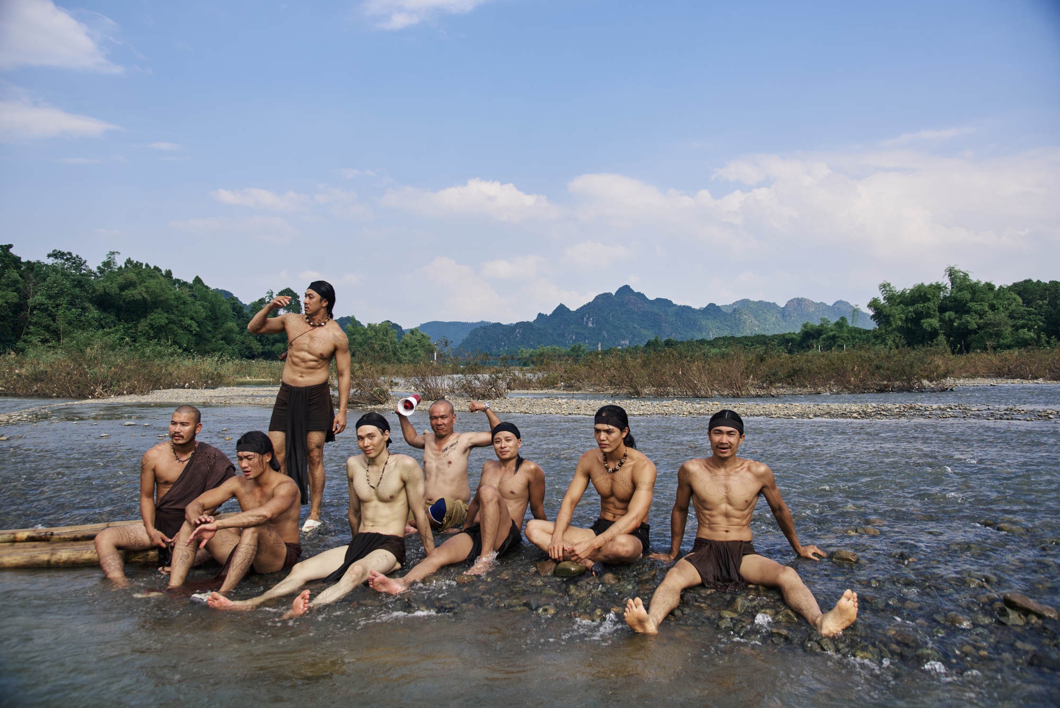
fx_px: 795
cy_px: 354
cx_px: 530
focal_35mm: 27
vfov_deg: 48.0
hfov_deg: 67.4
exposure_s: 1/400
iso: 100
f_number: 4.5
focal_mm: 27
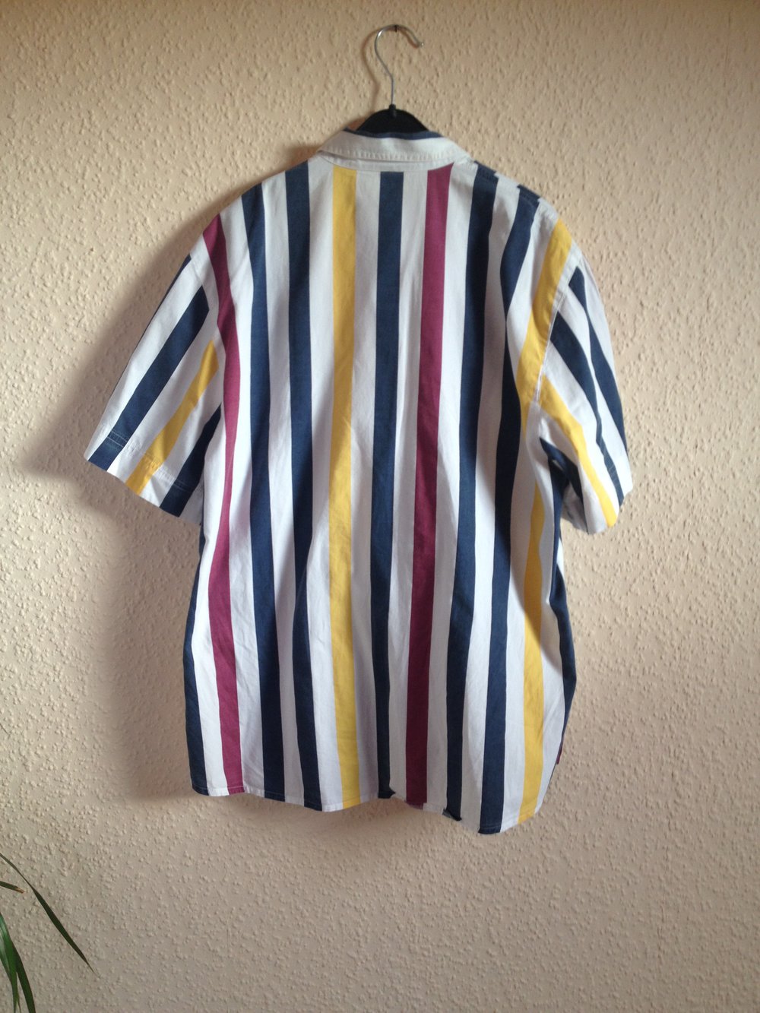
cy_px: 506
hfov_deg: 40.7
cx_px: 380
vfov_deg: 52.6
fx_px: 1024
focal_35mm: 35
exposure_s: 1/20
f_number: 2.4
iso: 50
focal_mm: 4.28
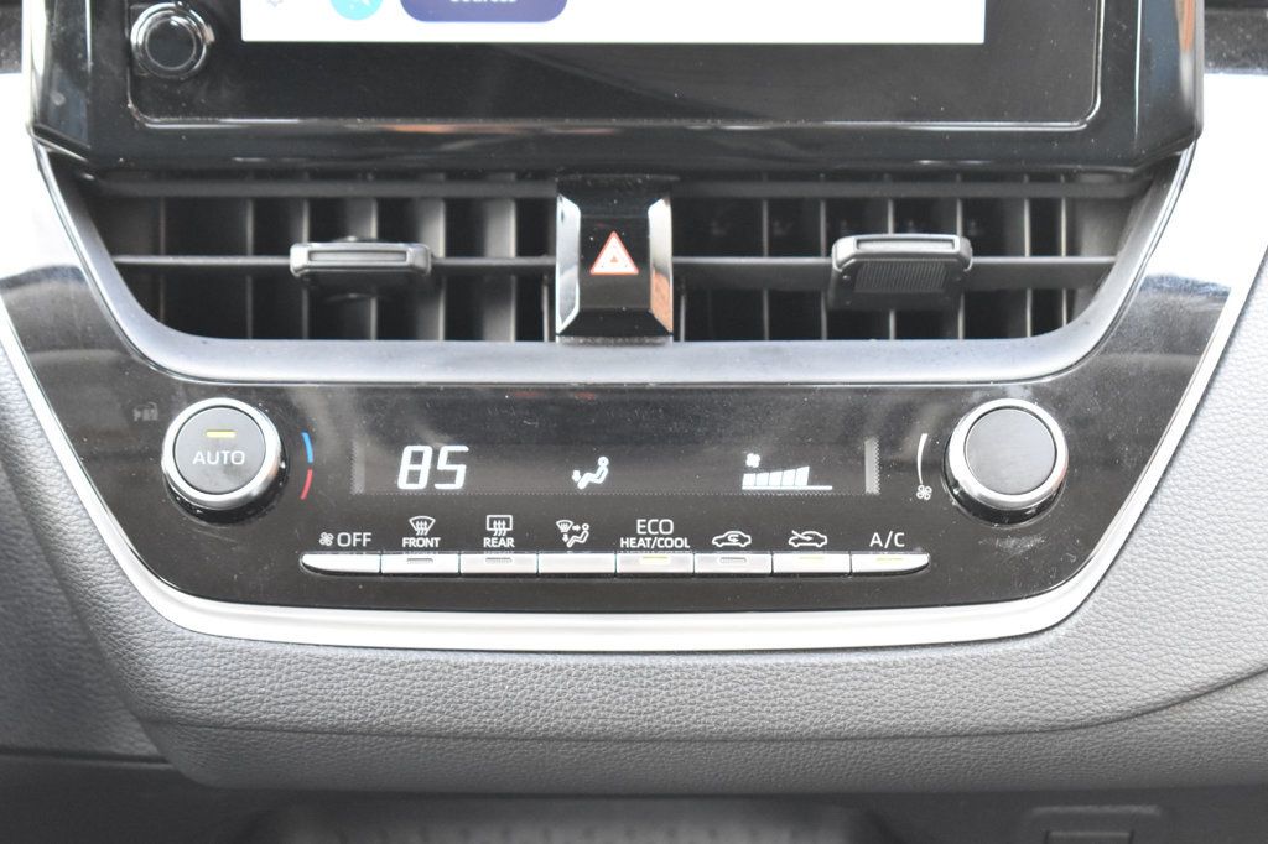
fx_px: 2905
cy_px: 422
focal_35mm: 82
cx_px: 634
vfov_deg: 16.5
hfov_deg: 24.6
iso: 3200
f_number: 5.6
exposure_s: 1/50
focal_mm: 55
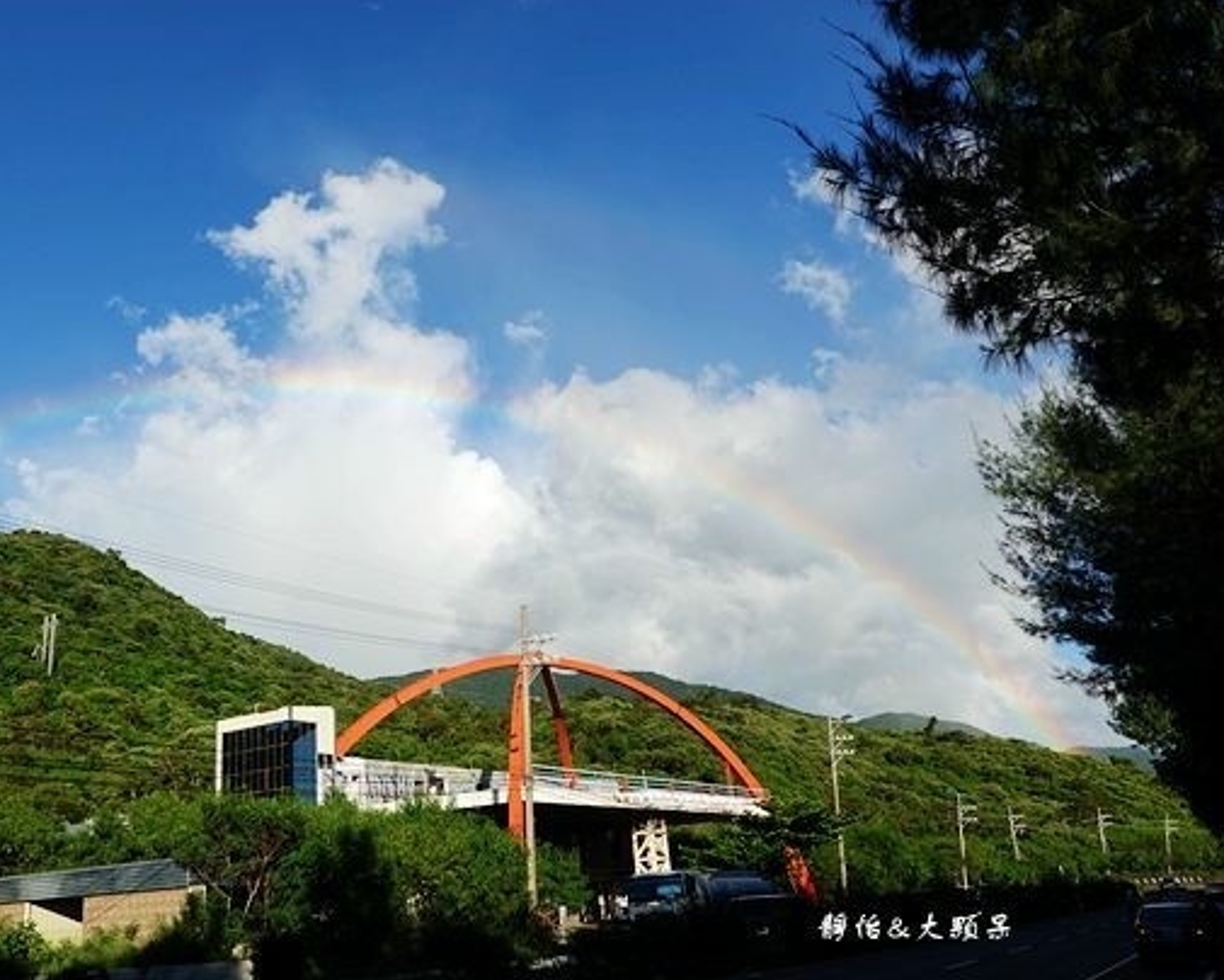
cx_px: 468
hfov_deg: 59.7
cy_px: 515
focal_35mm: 29
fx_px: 1051
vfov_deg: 50.0
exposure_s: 1/640
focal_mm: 9
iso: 125
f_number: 5.6
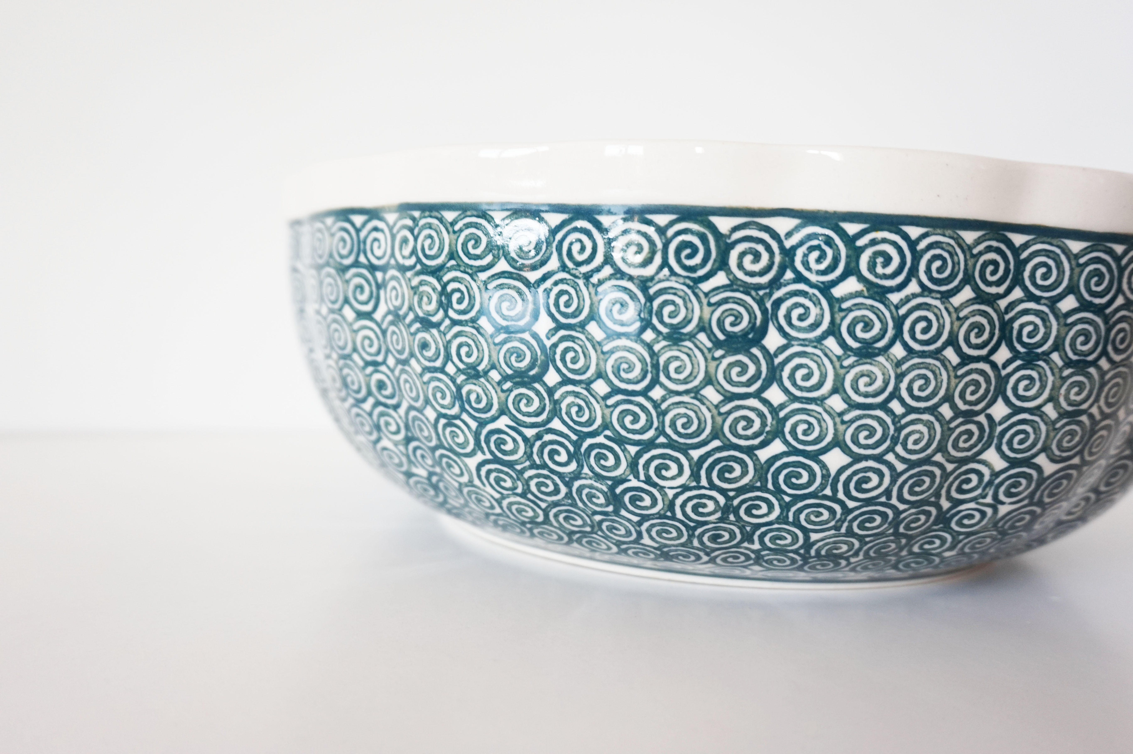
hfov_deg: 62.0
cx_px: 566
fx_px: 944
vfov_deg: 43.6
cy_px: 377
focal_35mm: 30
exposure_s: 1/60
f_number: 4
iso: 320
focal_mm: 20
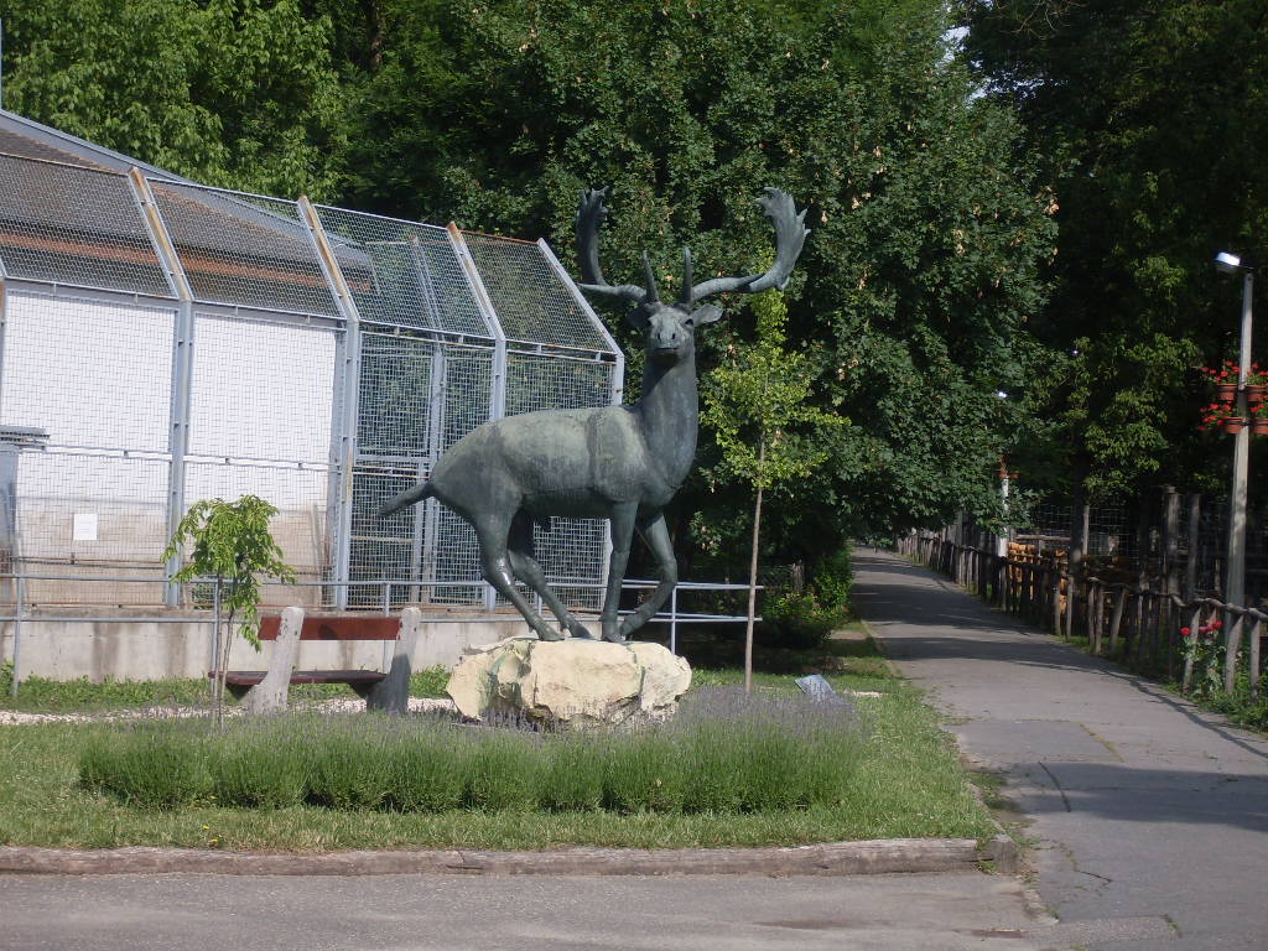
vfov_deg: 13.0
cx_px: 634
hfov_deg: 17.3
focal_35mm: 114
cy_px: 476
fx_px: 4176
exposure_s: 1/350
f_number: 5.2
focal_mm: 18.9
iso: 80
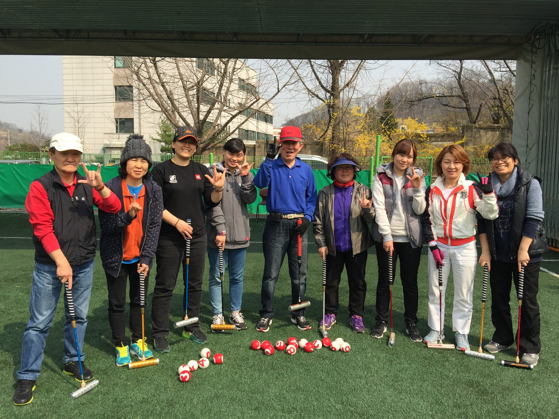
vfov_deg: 48.2
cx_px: 280
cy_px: 210
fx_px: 468
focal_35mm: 29
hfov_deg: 61.7
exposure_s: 1/1319
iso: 32
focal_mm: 4.15
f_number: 2.2
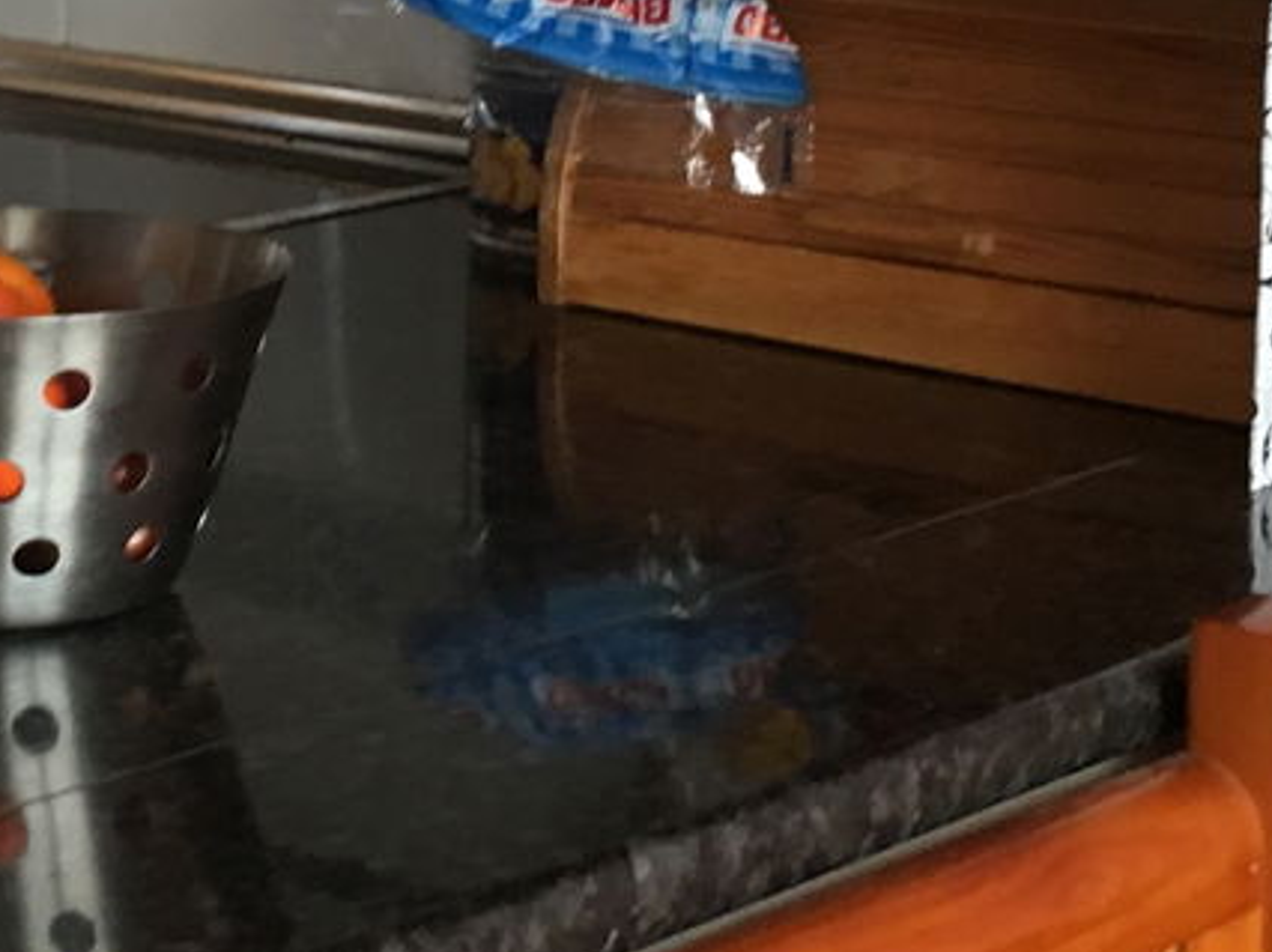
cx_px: -21
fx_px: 4003
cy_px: -6
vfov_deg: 13.4
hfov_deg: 17.6
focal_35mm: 109
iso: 125
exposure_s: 1/33
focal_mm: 4.15
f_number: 2.2
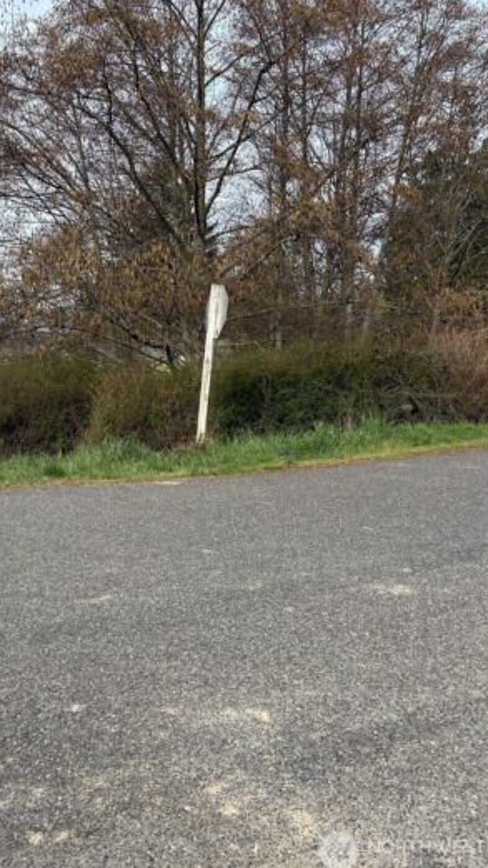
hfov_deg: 39.8
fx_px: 667
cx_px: 172
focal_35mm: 29
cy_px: 436
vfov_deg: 66.1
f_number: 1.6
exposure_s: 1/1667
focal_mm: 5.96
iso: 50
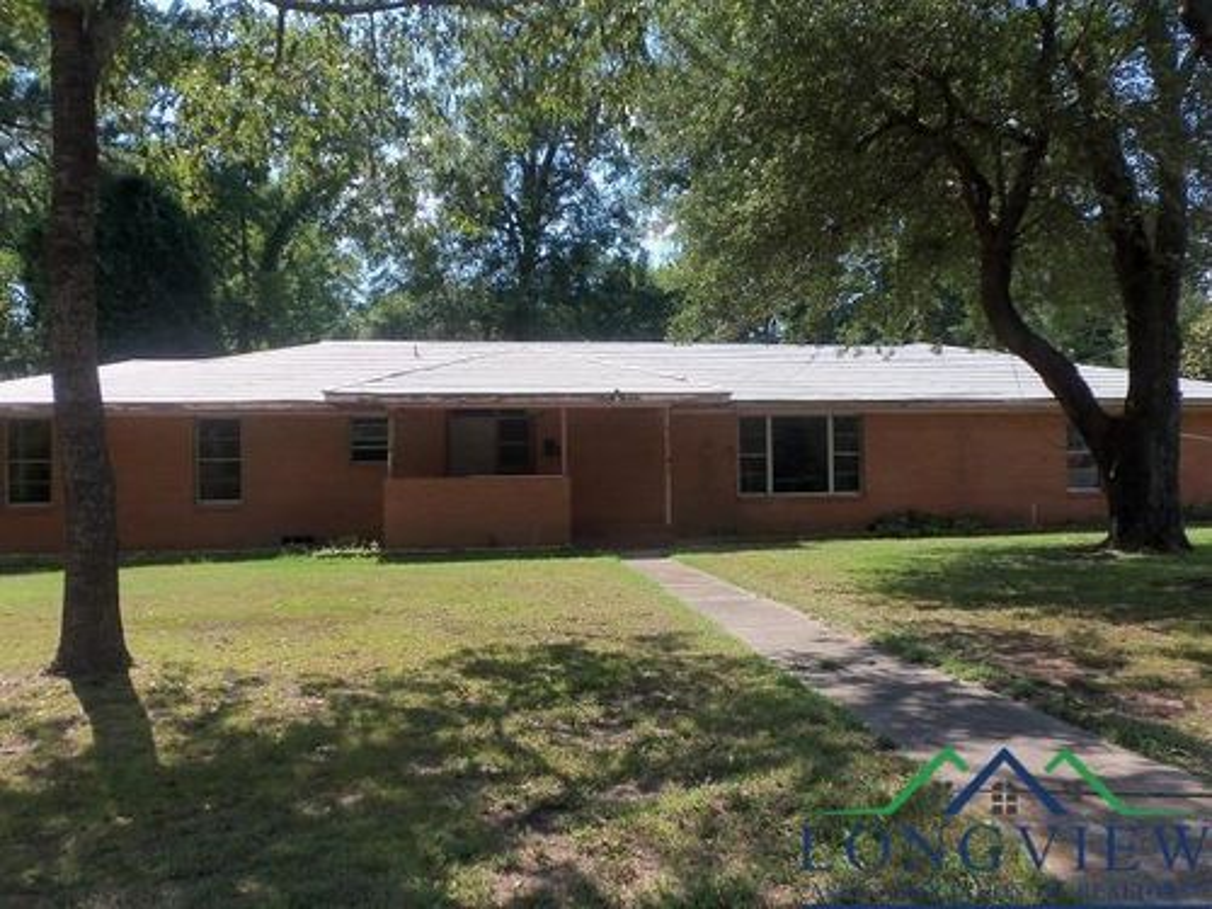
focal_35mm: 28
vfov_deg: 49.7
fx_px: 980
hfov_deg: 63.4
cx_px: 606
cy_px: 454
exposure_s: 1/500
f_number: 3.3
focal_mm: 5.1
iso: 64
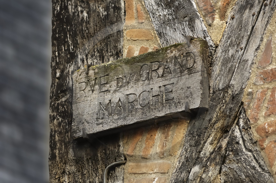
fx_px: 2297
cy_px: 92
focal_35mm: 300
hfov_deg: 6.9
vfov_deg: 4.6
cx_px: 138
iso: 100
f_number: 3.5
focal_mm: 200
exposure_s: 1/100
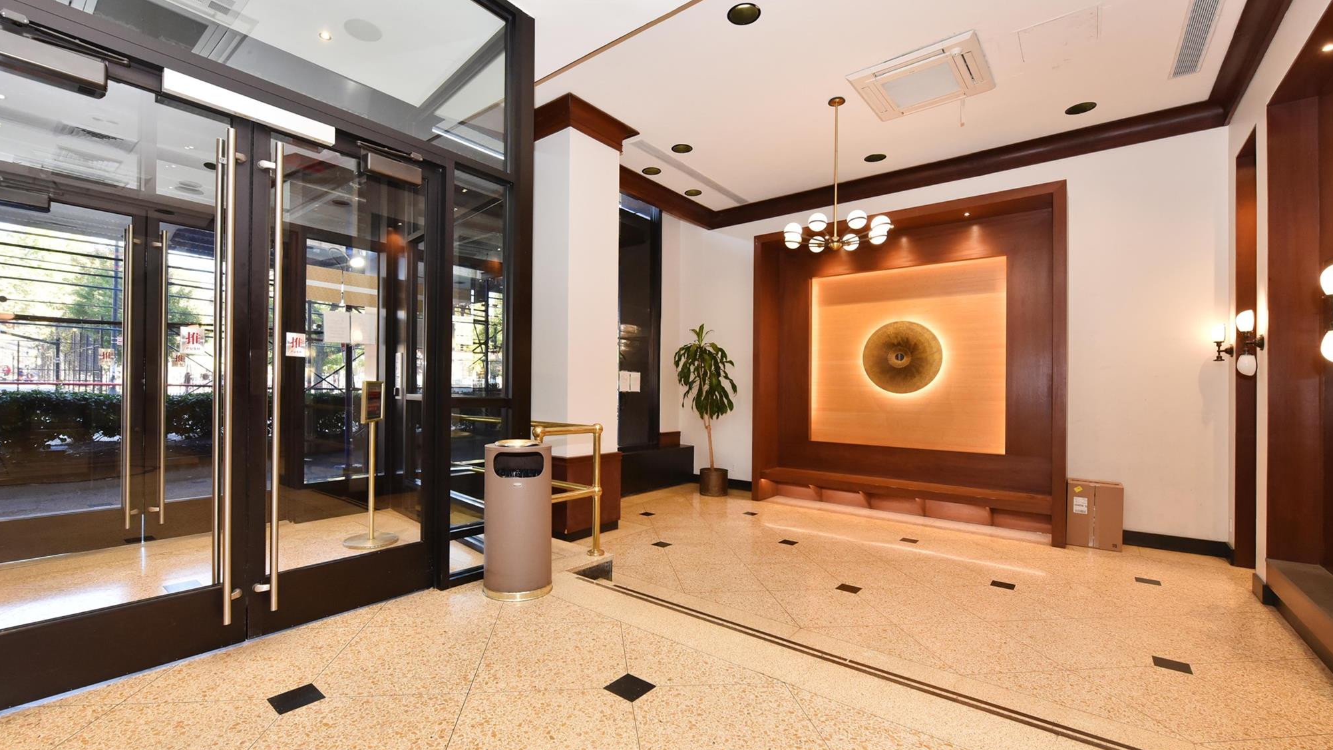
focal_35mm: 15
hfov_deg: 103.0
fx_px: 530
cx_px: 658
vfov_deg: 70.5
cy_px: 380
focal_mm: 14
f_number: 6.3
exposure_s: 1/60
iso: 2000
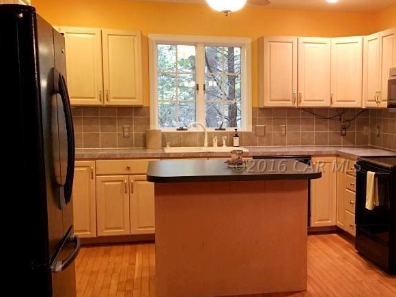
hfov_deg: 38.6
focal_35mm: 48
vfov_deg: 30.2
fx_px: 549
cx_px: 297
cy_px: 165
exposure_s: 1/15
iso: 64
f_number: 2.2
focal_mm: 4.15
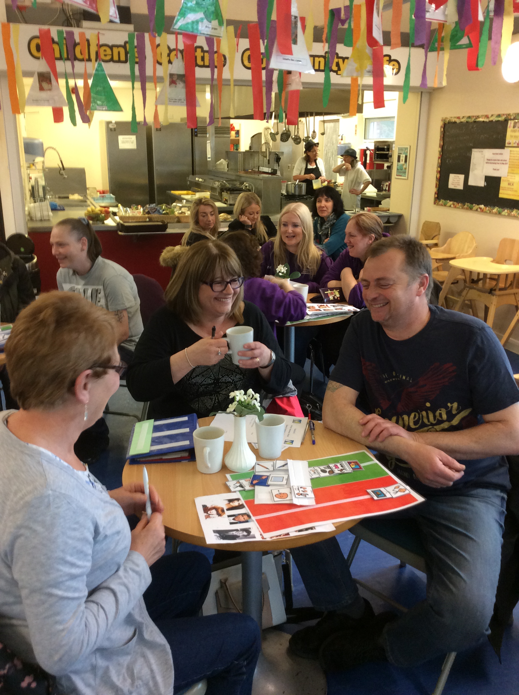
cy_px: 348
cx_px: 260
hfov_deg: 44.1
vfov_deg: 56.9
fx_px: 641
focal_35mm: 32
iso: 100
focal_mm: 3.3
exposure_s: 1/25
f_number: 2.4
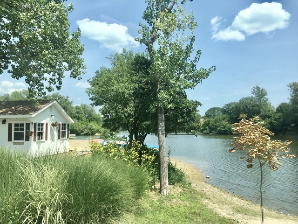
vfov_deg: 48.2
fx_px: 250
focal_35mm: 29
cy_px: 112
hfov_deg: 61.7
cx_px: 149
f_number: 2.2
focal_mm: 4.15
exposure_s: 1/1148
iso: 25
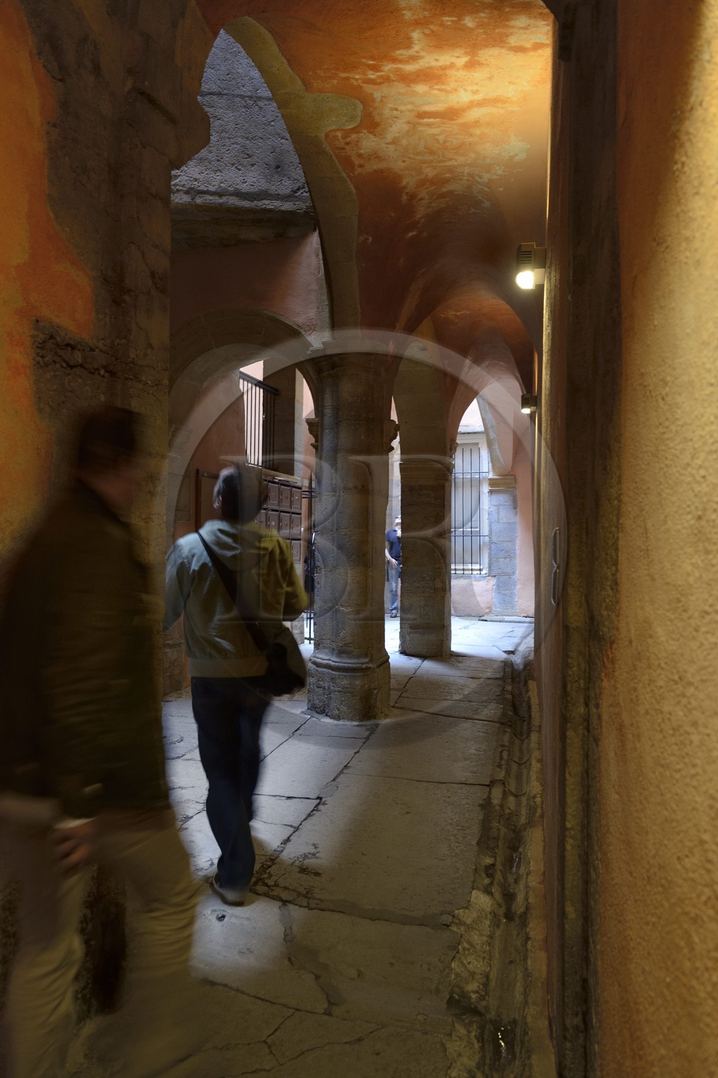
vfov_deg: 58.7
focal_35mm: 32
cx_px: 359
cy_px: 539
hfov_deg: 41.1
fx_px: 958
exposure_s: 1/10
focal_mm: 32
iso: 1600
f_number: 5.6
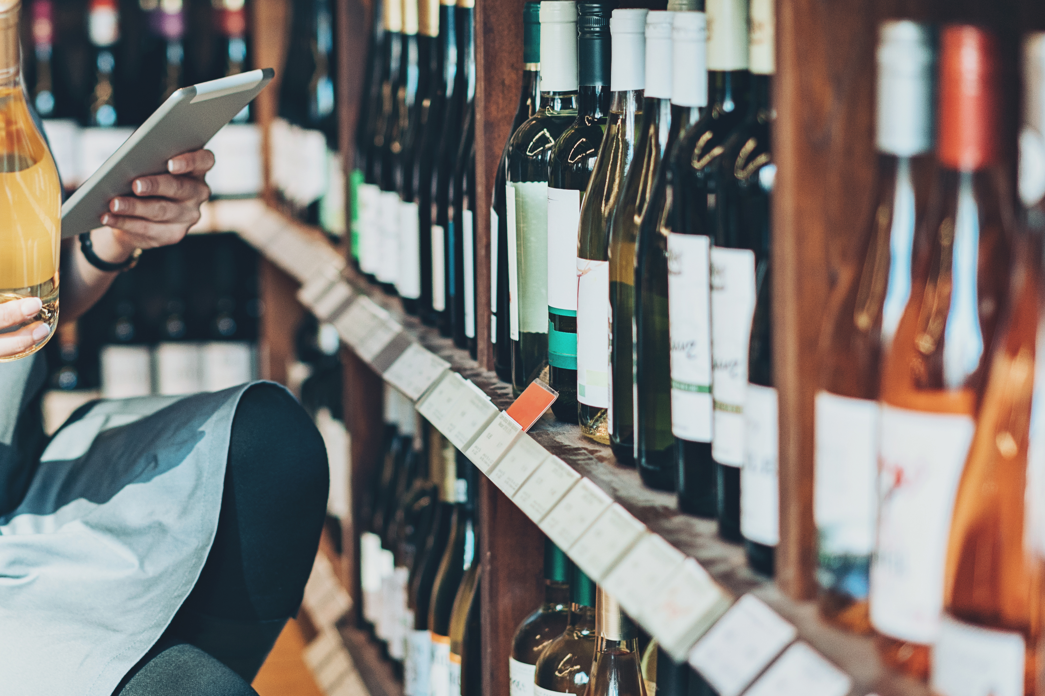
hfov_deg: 22.4
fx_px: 2612
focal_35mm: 90
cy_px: 242
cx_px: 284
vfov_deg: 15.2
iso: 800
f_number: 2
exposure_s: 1/250
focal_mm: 55
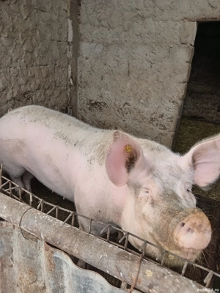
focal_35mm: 25
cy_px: 146
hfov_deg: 54.9
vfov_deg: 69.4
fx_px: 212
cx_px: 110
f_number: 1.8
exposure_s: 1/134
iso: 101
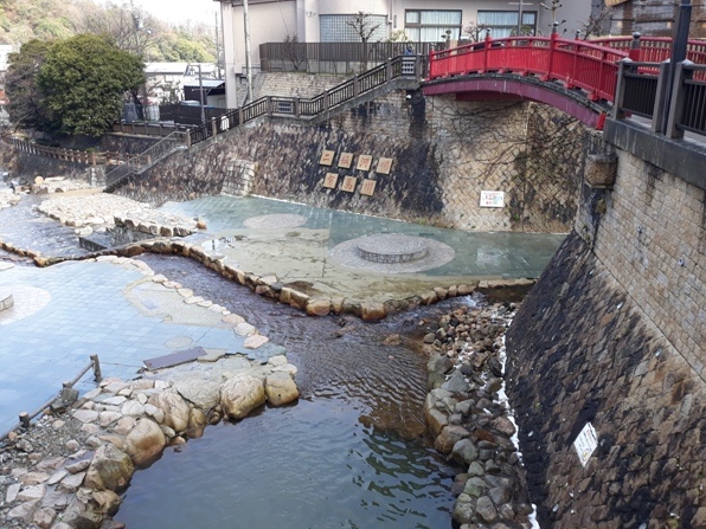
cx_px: 376
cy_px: 249
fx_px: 591
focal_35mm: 29
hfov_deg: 61.6
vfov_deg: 48.2
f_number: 1.7
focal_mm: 3.71
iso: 40
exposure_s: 1/196
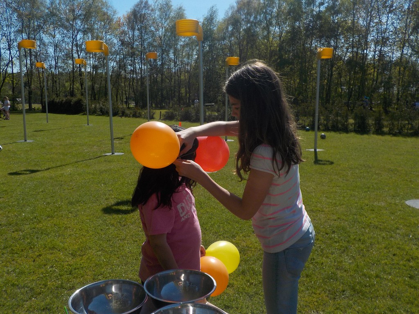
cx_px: 210
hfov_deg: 60.0
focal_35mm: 30
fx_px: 363
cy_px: 157
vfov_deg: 46.8
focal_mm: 4.1
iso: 125
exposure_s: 1/640
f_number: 6.6
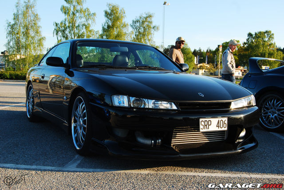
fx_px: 379
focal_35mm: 48
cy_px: 95
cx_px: 142
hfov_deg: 41.1
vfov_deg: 28.1
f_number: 8
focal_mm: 32
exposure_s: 1/80
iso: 100
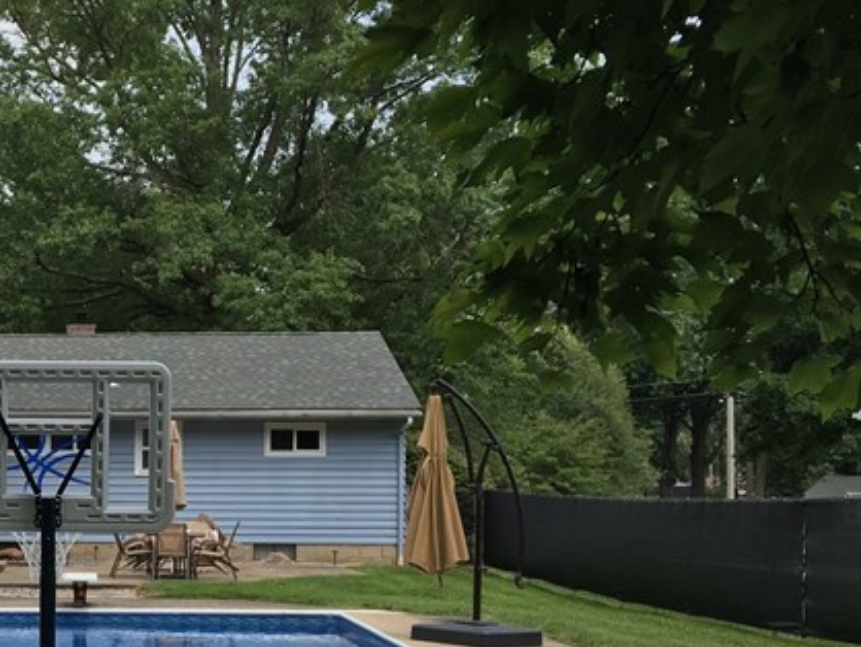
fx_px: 1767
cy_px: 490
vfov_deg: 20.6
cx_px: -66
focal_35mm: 71
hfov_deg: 25.5
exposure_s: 1/950
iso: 25
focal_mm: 4.15
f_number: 2.2
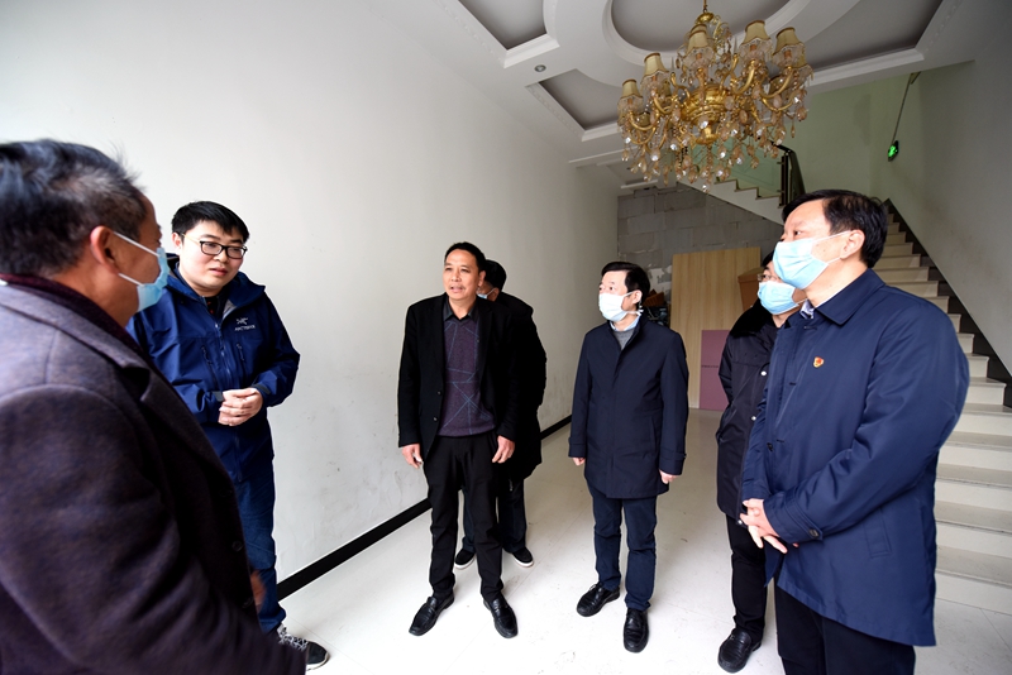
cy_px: 338
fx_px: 394
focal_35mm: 14
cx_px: 506
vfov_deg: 81.3
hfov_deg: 104.2
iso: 800
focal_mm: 14
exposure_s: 1/50
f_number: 3.5
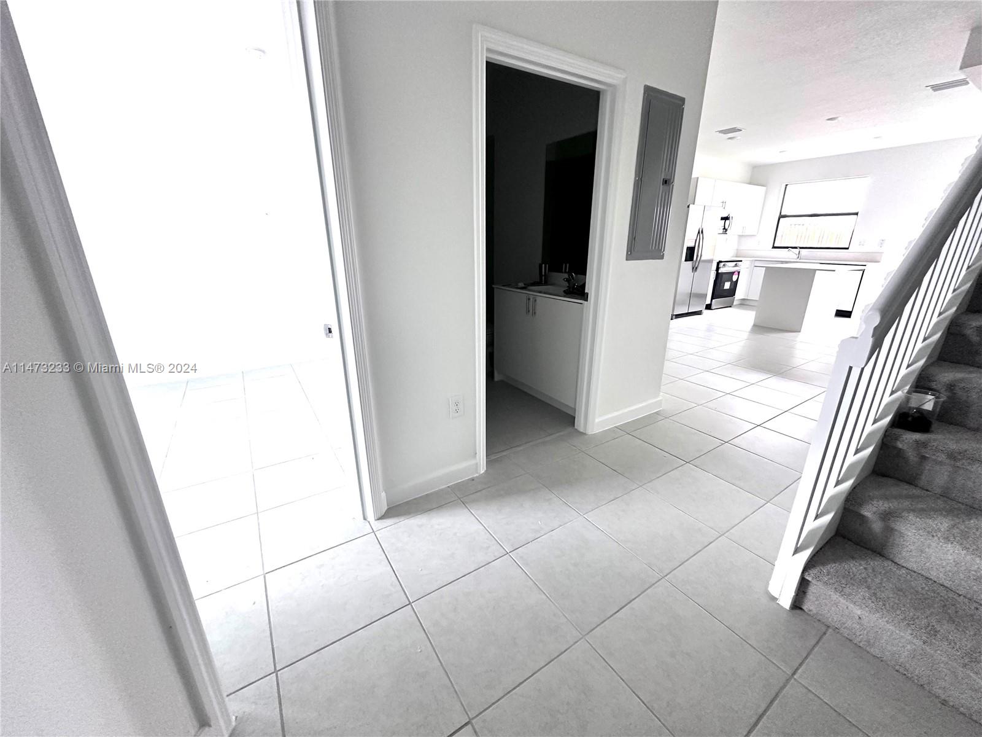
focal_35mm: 14
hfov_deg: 102.1
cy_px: 368
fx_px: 397
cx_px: 491
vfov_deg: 85.7
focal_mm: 2.22
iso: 320
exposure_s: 1/60
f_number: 2.2
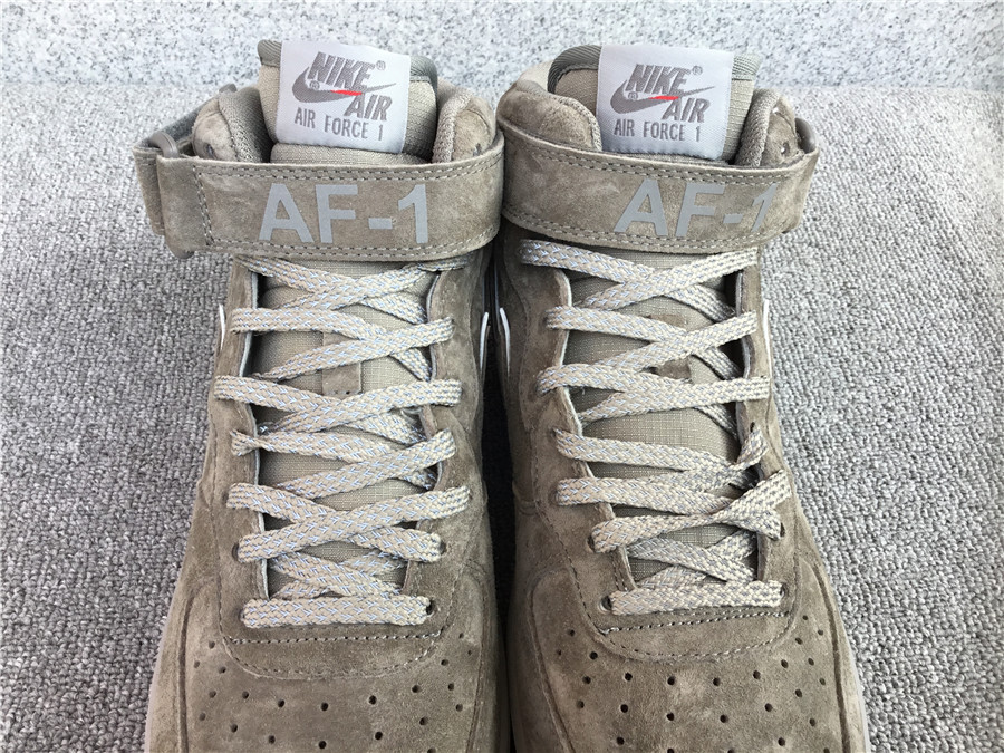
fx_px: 899
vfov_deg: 45.4
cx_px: 502
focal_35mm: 31
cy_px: 376
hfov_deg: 58.4
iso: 25
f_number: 2.4
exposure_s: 1/105
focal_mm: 3.3
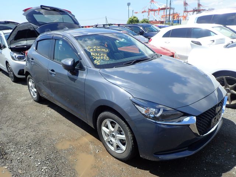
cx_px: 118
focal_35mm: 25
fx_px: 170
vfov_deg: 54.9
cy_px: 88
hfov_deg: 69.4
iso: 100
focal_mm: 4.5
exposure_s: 1/800
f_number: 2.8
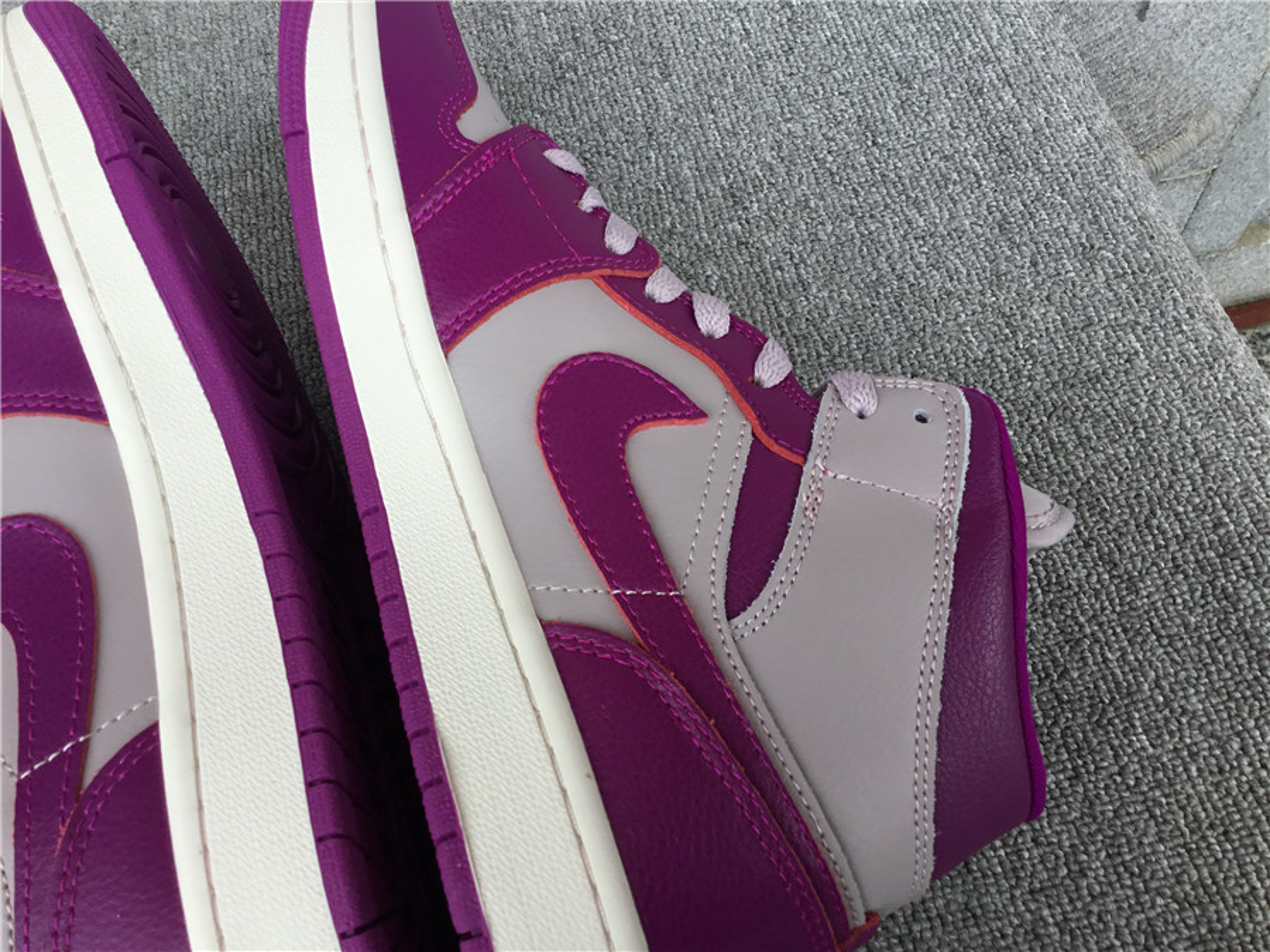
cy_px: 476
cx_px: 635
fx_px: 1137
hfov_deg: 58.4
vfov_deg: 45.4
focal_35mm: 31
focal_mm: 3.3
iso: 25
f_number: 2.4
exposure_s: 1/345
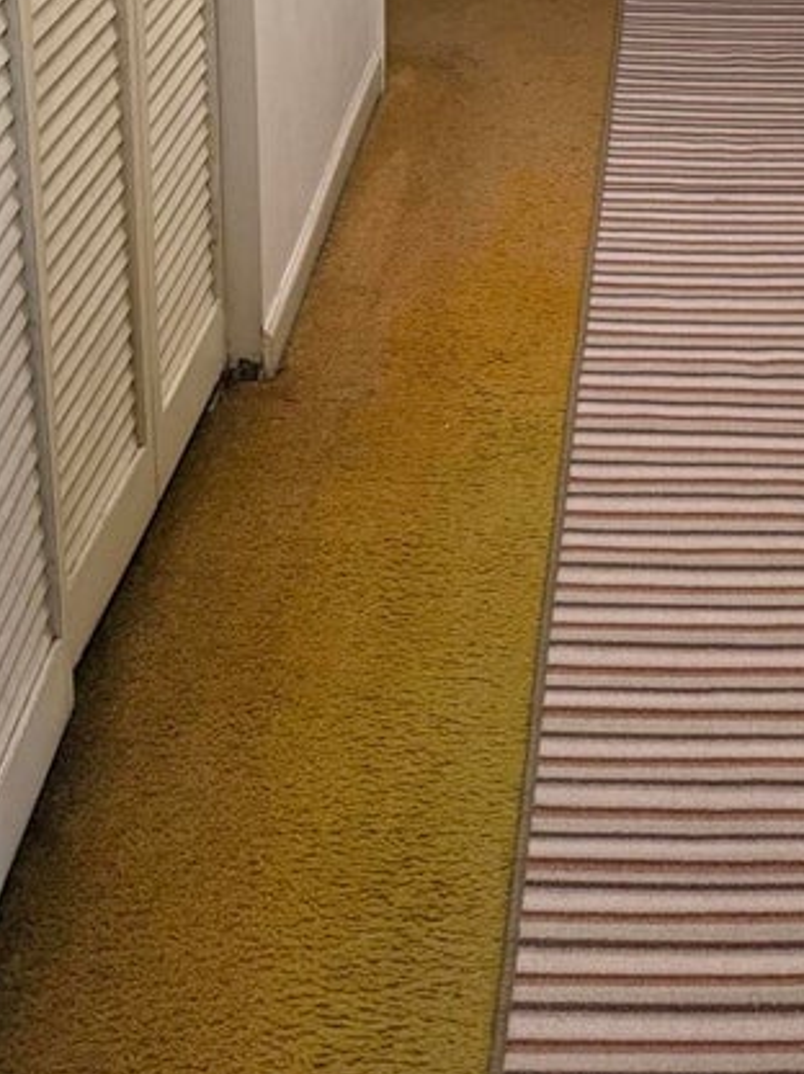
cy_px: -165
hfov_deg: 24.0
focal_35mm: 59
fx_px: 1830
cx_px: 752
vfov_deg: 29.0
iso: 400
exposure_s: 1/60
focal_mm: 6.76
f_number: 1.78
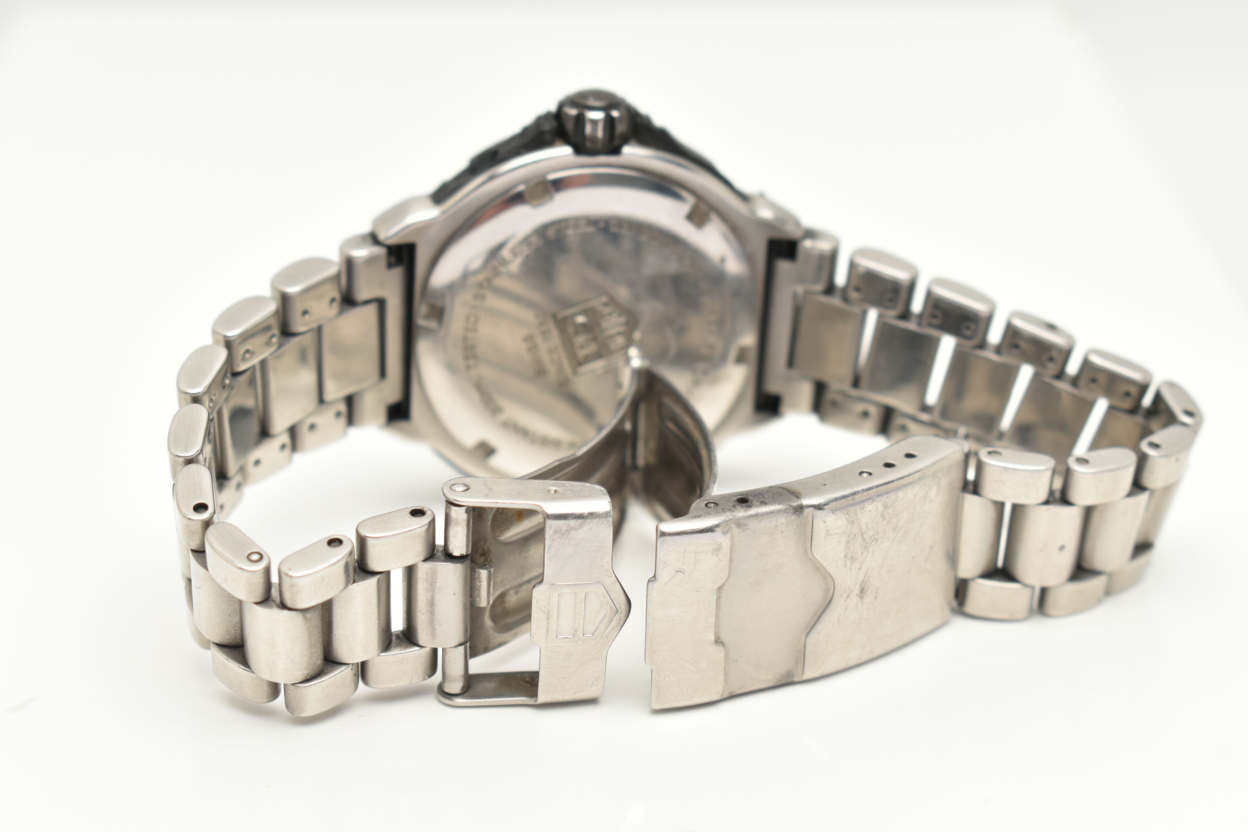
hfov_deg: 24.6
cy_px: 416
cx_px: 624
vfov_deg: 16.6
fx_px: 2860
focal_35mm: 82
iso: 400
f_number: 9
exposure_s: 1/100
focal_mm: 55
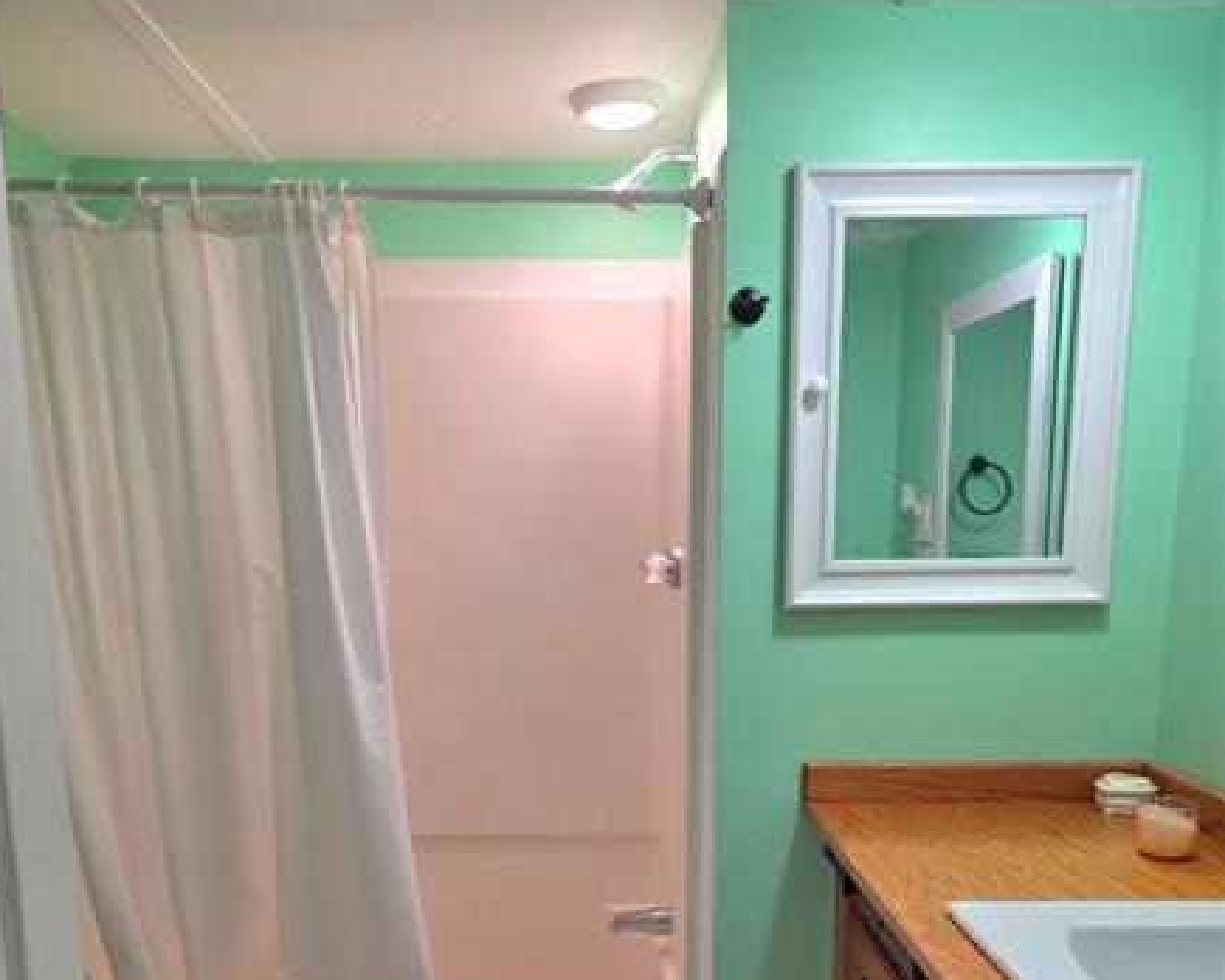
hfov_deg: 57.2
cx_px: 594
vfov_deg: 45.6
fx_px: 1124
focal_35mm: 31
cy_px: 729
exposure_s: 1/120
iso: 125
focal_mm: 6.3
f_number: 1.7
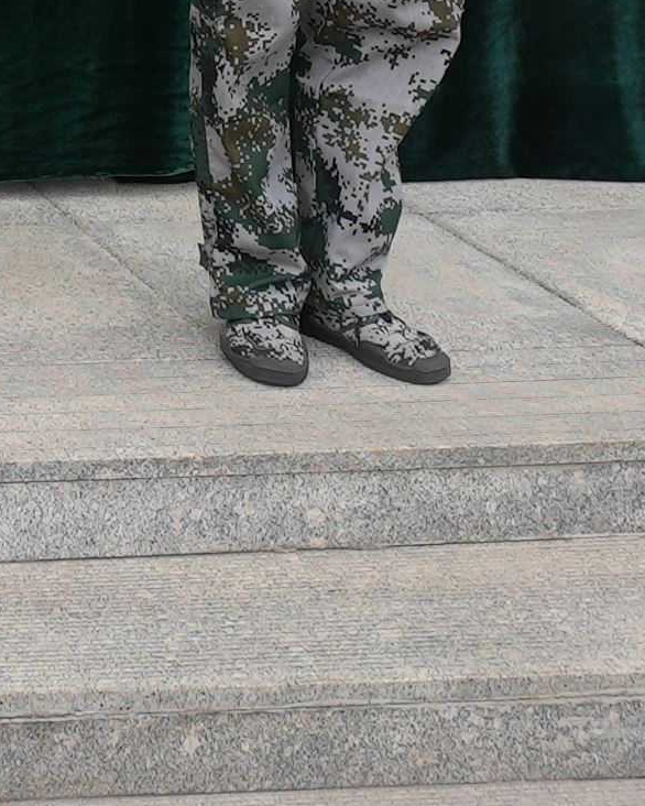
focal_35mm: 87
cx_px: -720
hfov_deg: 14.2
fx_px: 2075
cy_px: -407
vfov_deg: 19.2
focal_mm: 16
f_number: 4
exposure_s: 1/160
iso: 80
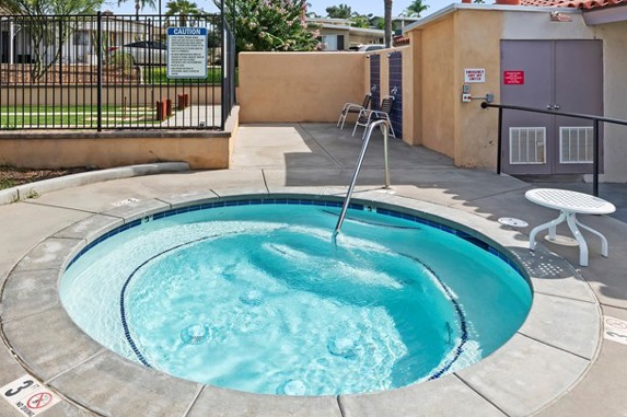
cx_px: 260
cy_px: 72
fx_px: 435
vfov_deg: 47.8
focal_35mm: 25
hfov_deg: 71.0
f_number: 14
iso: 500
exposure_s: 1/400
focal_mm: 14
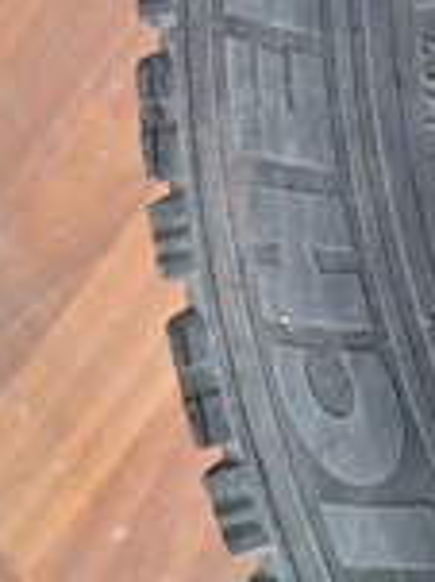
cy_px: 89
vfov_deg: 30.7
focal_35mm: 61
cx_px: 439
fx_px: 1024
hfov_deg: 23.0
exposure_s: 1/24
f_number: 1.8
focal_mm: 5.54
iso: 400
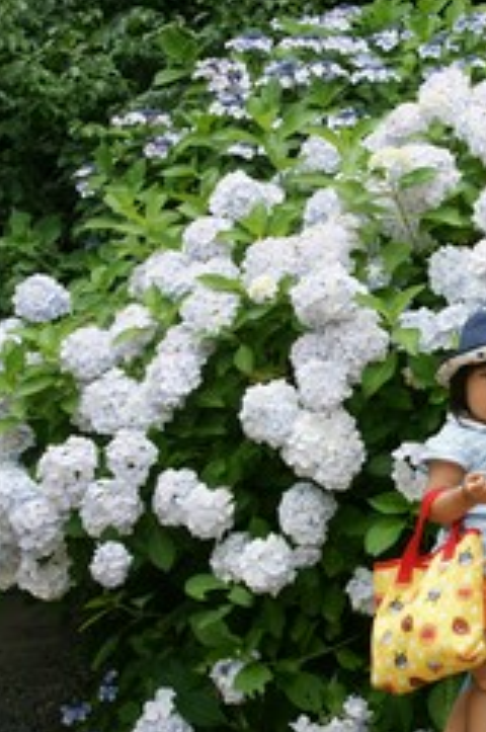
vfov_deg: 29.7
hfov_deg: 19.0
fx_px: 1381
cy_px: 345
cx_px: 562
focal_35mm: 68
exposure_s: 1/250
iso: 200
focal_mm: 26
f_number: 6.3
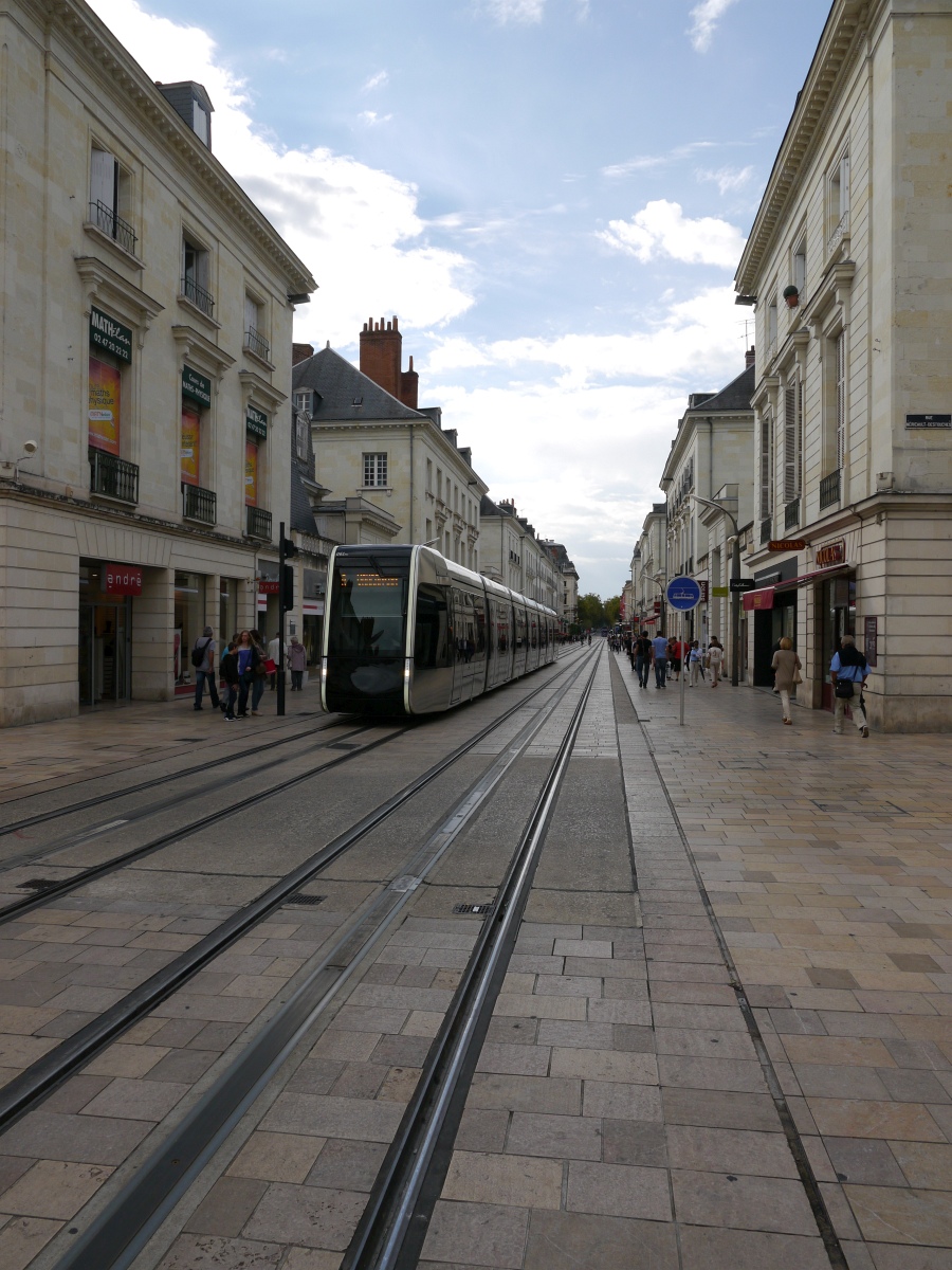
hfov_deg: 56.8
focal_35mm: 24
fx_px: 880
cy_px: 635
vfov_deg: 71.6
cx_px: 476
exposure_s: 1/400
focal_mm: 12
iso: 160
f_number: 6.3
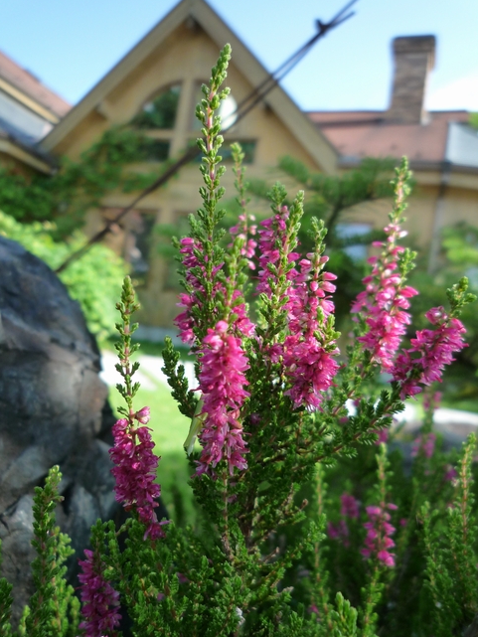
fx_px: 479
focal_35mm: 26
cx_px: 239
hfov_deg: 53.1
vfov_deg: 67.3
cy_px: 326
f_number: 2.8
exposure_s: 1/320
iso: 160
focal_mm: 4.4
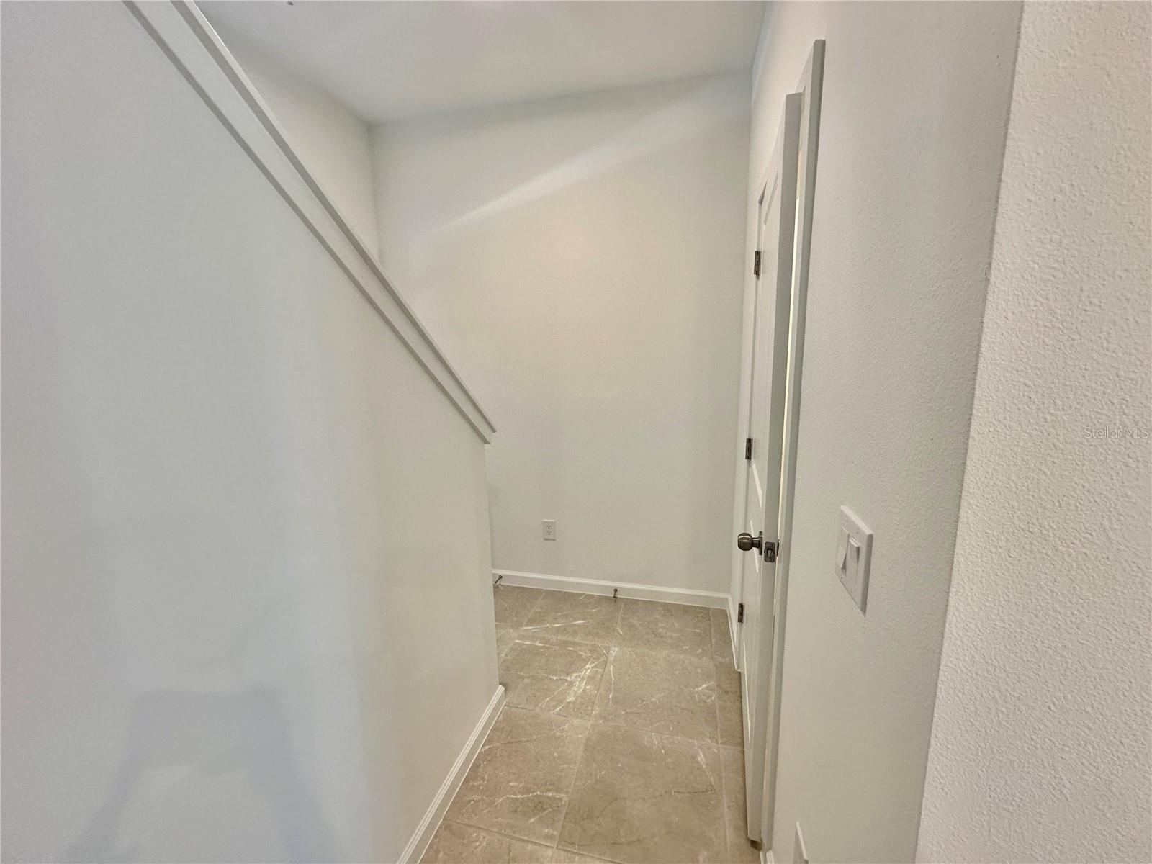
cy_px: 432
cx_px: 576
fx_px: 466
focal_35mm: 14
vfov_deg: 85.7
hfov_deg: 102.1
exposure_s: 1/120
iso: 160
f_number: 2.2
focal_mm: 2.22
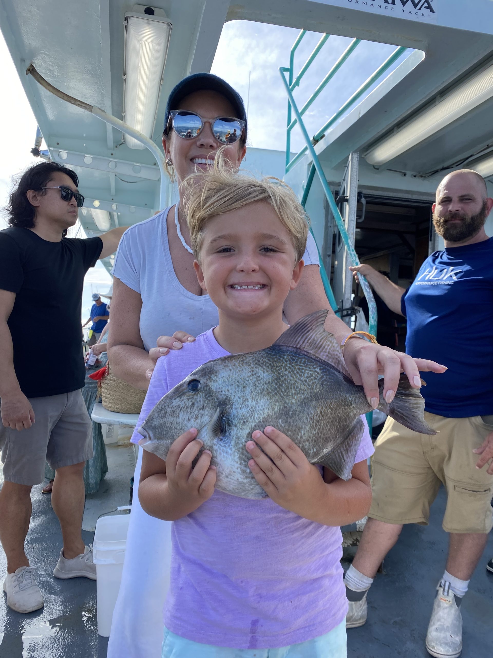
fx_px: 494
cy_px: 329
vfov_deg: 67.3
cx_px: 246
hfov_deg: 53.1
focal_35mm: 26
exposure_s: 1/858
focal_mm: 4.25
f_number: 1.8
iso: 32
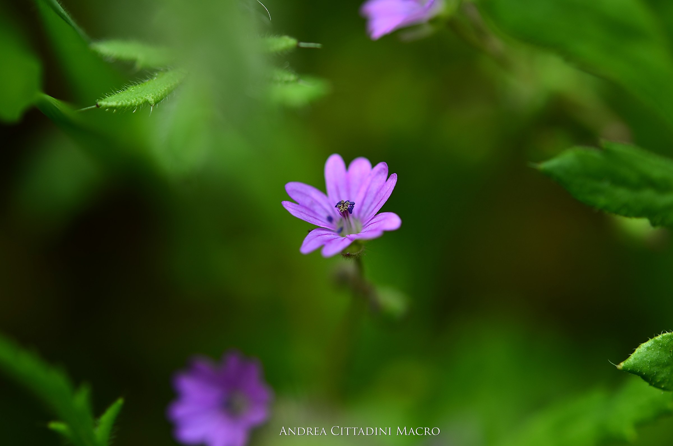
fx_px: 1679
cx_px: 336
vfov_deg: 15.1
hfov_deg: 22.7
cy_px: 223
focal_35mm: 90
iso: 100
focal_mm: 60
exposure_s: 1/640
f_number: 3.3
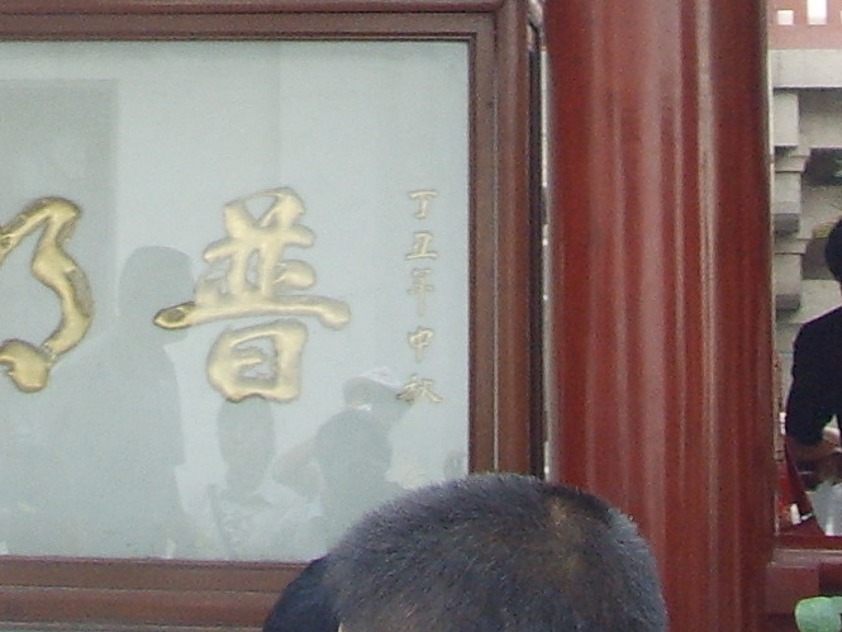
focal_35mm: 152
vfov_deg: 9.3
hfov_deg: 12.9
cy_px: -500
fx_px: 3698
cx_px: 48
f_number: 3.5
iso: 91
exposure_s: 1/90
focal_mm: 6.6
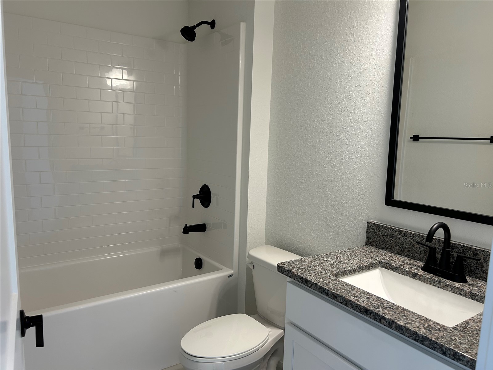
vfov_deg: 53.1
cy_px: 185
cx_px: 246
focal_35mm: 26
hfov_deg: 67.3
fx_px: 370
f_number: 1.5
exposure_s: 1/120
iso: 64
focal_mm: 5.7
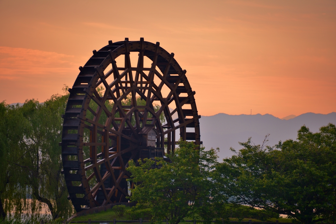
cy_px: 112
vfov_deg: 5.5
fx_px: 2334
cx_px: 168
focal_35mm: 250
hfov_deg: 8.2
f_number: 5.6
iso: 100
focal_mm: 250
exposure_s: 1/125
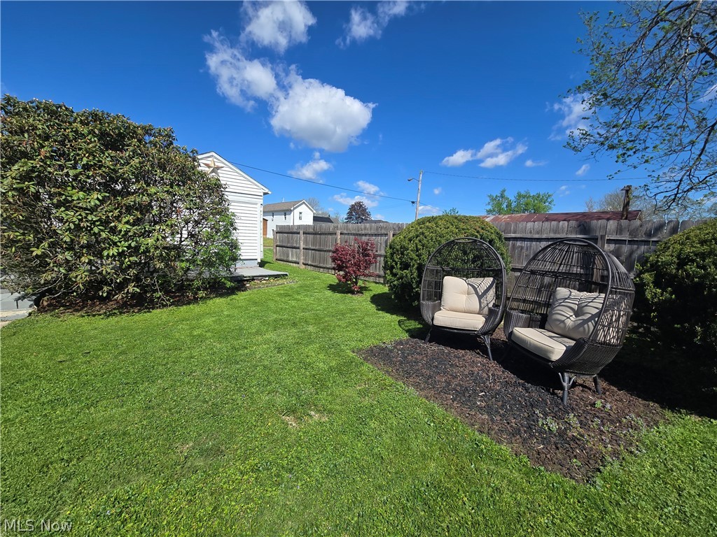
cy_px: 268
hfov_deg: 106.2
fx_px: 269
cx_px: 358
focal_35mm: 13
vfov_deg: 89.9
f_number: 2.2
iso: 50
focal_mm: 2.2
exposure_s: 1/2321
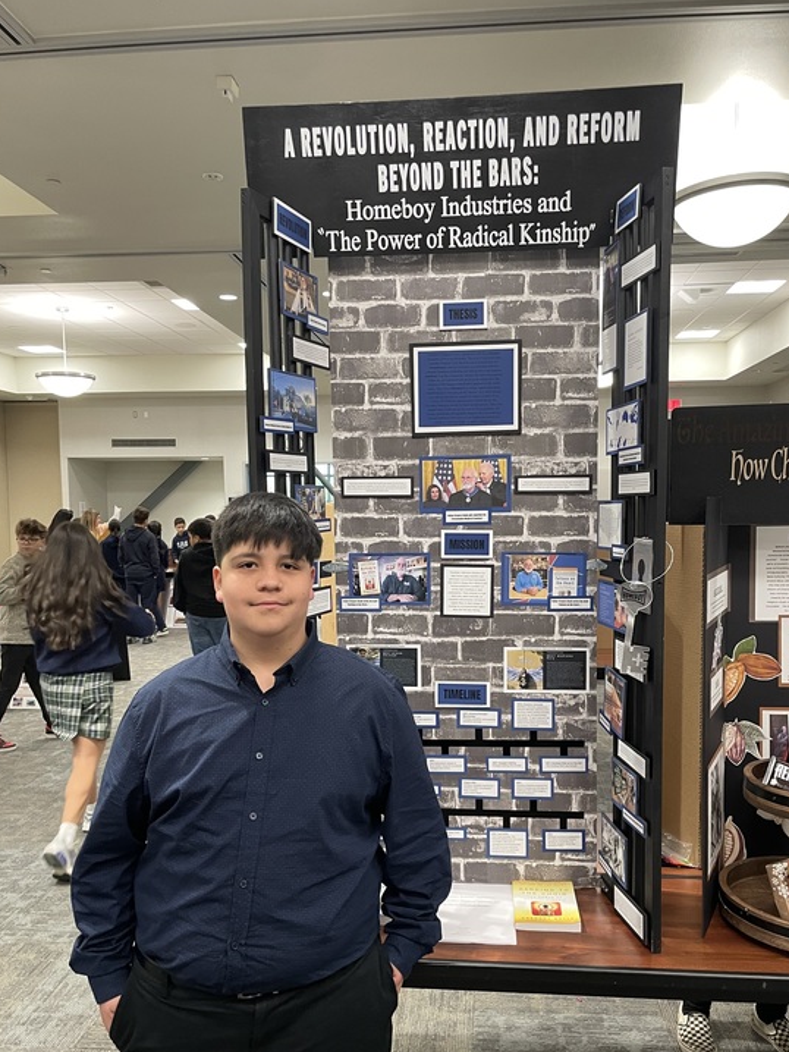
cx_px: 406
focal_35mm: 29
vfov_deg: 61.6
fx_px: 881
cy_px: 569
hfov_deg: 48.2
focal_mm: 4.2
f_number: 1.6
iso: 250
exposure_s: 1/60
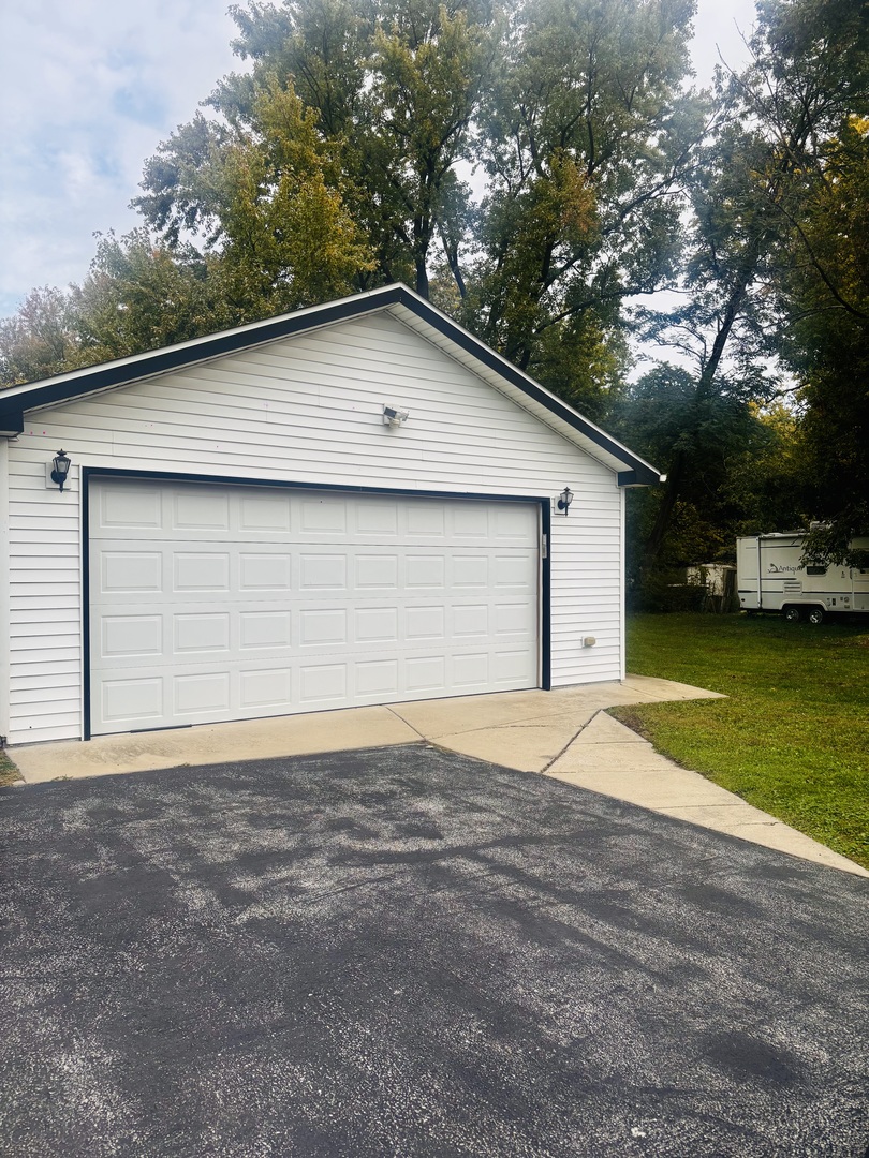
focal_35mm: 26
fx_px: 870
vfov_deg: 67.3
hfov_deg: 53.1
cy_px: 579
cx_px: 434
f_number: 1.6
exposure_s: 1/1590
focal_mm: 5.96
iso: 50
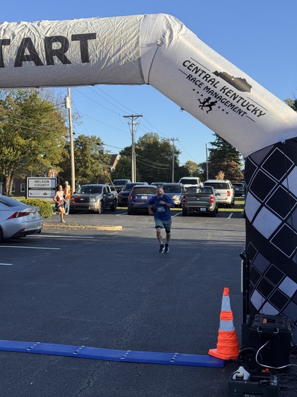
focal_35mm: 48
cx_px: 148
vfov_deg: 39.7
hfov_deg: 30.2
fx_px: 550
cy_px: 198
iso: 64
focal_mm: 6.76
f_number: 1.78
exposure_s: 1/1869
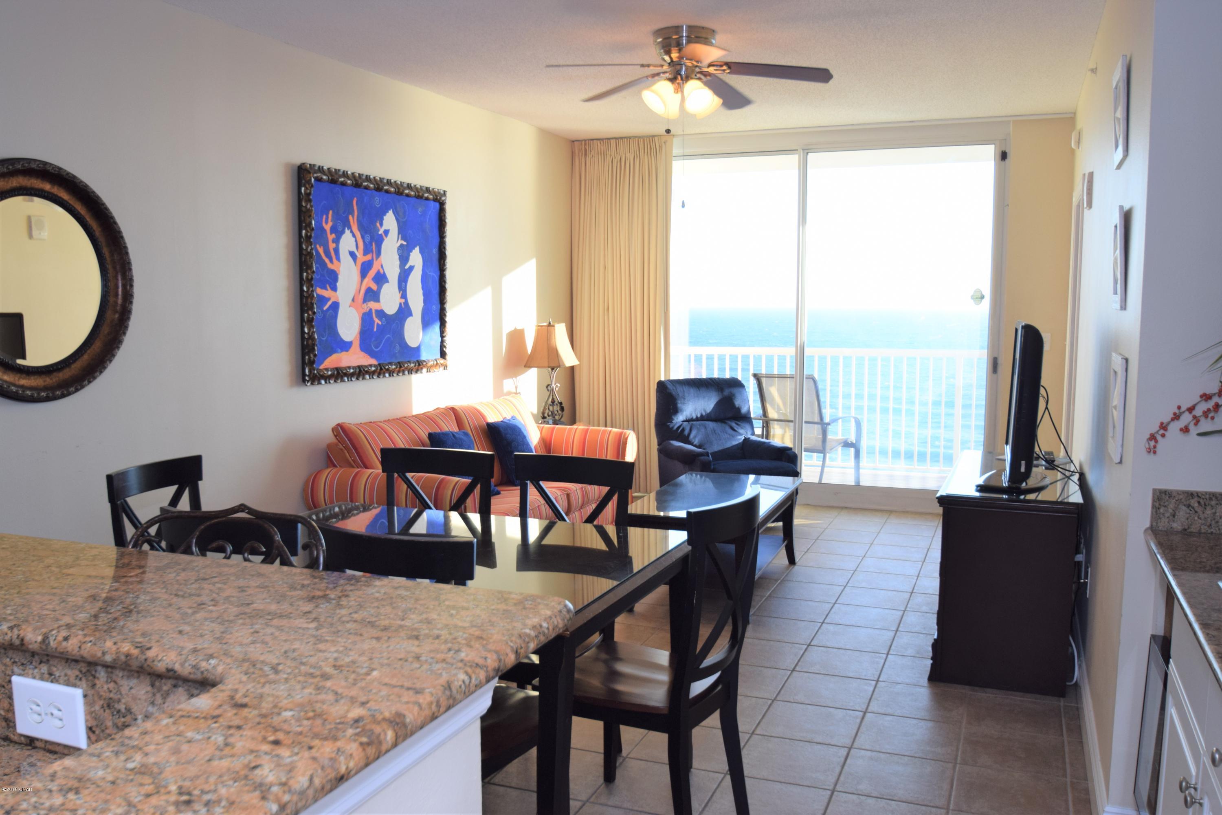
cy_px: 408
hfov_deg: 61.9
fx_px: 1018
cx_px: 611
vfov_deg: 43.6
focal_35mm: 30
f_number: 5.6
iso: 400
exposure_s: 1/125
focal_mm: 20
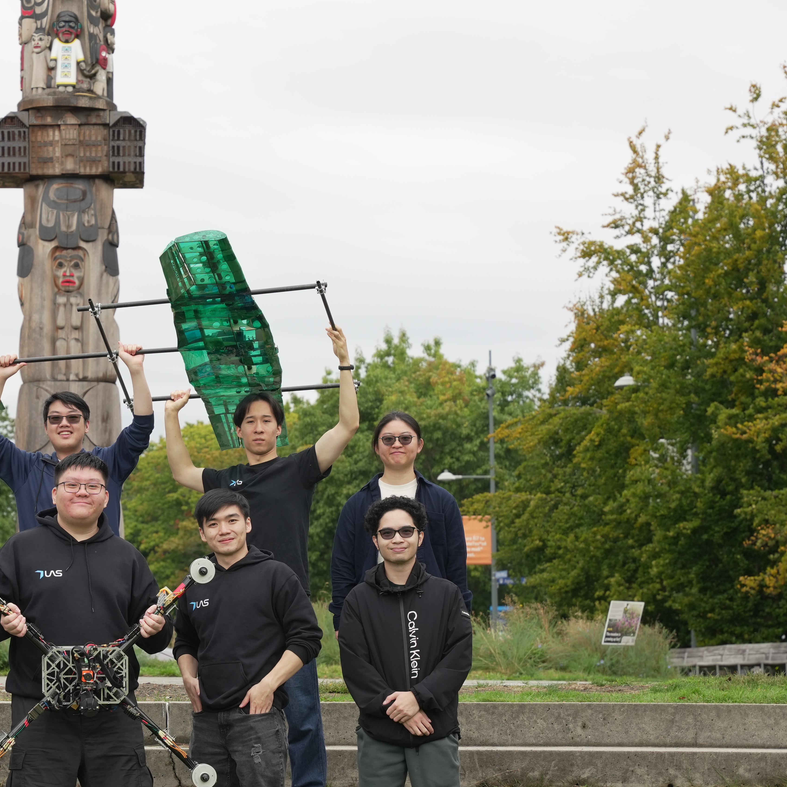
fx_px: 3015
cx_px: 102
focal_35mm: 117
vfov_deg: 14.9
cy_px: 460
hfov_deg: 14.7
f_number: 5.6
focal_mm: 66.7
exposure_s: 1/250
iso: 250
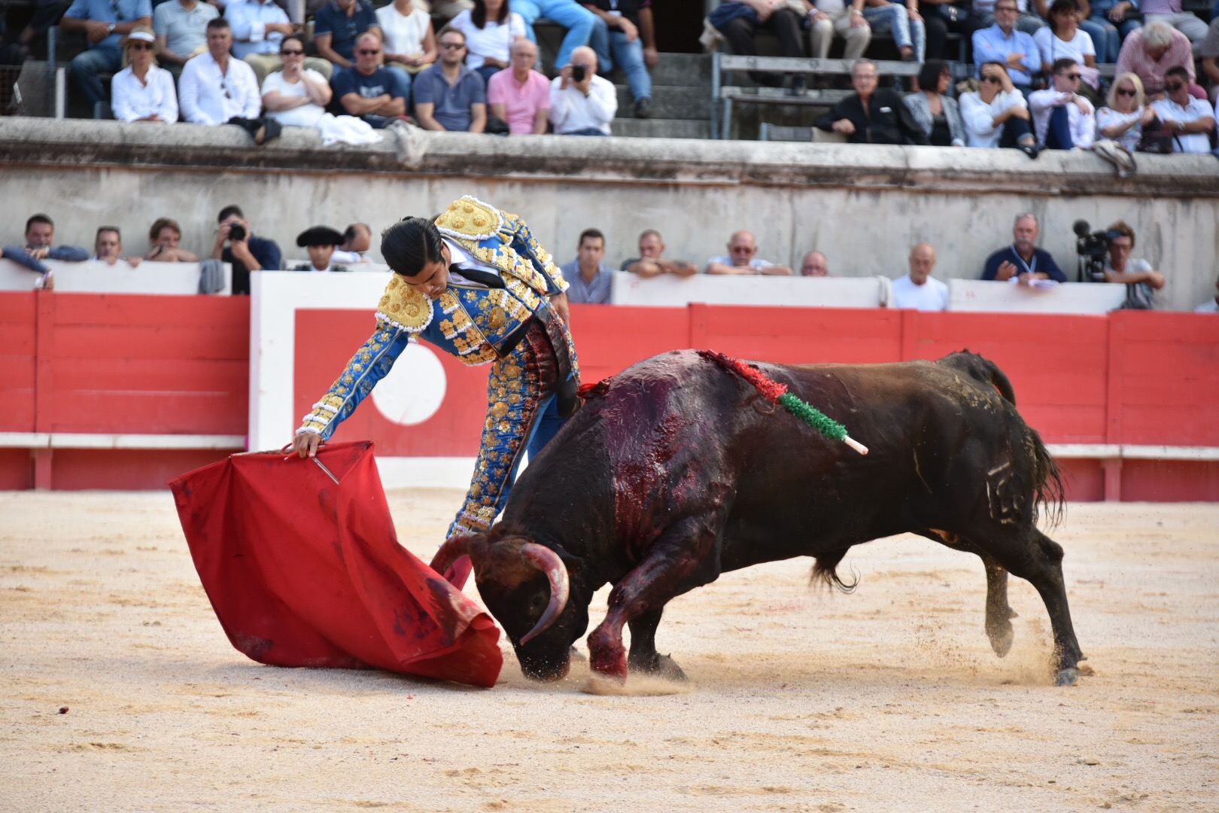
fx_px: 6095
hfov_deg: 11.4
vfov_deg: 7.6
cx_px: 610
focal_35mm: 180
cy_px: 406
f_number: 5.6
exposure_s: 1/640
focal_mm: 180
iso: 1400
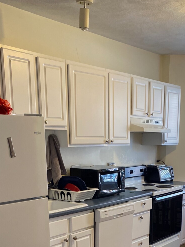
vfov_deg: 32.7
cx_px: 113
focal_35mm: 54
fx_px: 385
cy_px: 246
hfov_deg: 27.0
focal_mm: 4.25
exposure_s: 1/60
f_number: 1.8
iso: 125
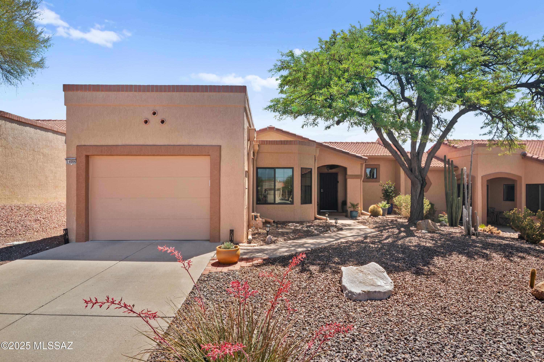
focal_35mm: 21
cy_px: 181
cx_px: 272
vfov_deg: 59.4
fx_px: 317
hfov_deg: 81.2
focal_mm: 21
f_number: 22
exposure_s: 1/25
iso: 100
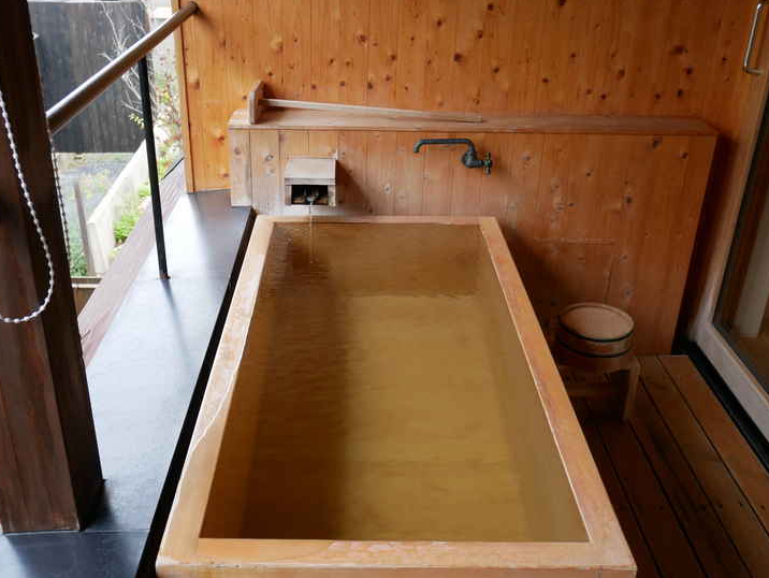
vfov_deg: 37.7
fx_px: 845
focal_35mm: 38
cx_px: 345
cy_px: 311
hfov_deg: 48.9
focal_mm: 17
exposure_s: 1/60
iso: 200
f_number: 4
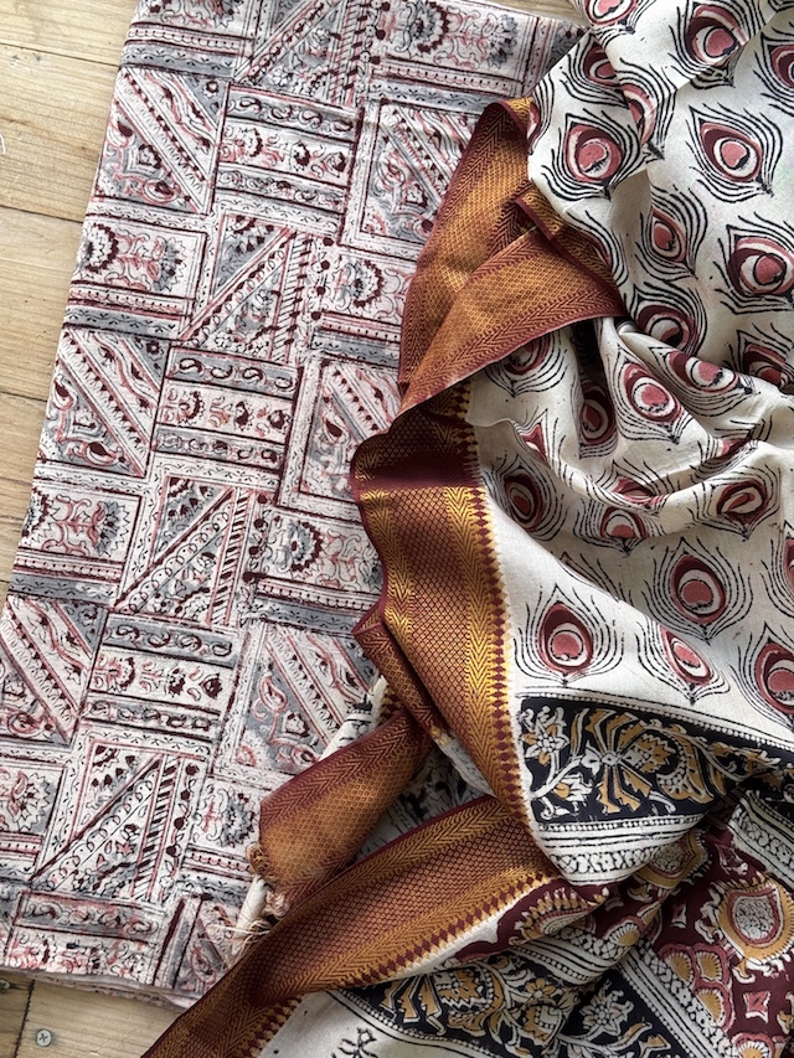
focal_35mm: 48
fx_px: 1468
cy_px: 529
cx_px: 397
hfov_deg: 30.3
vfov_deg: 39.7
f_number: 1.78
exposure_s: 1/362
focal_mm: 6.76
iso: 64
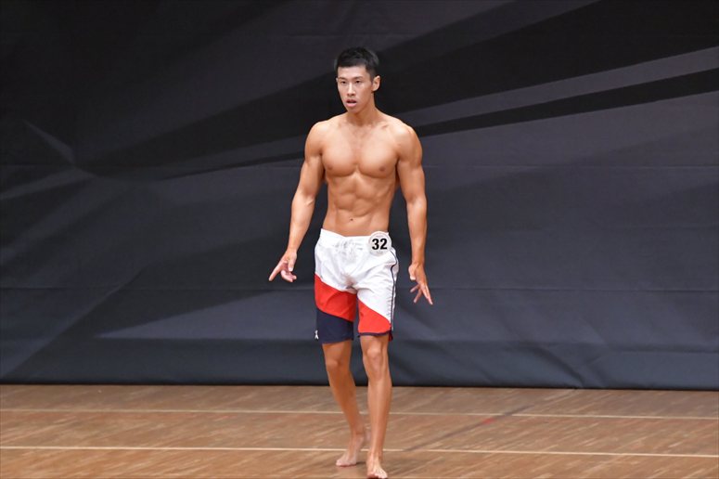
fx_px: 5989
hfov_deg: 6.9
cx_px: 360
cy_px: 240
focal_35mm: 300
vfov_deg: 4.6
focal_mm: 200
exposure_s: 1/400
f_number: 5.6
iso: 6400
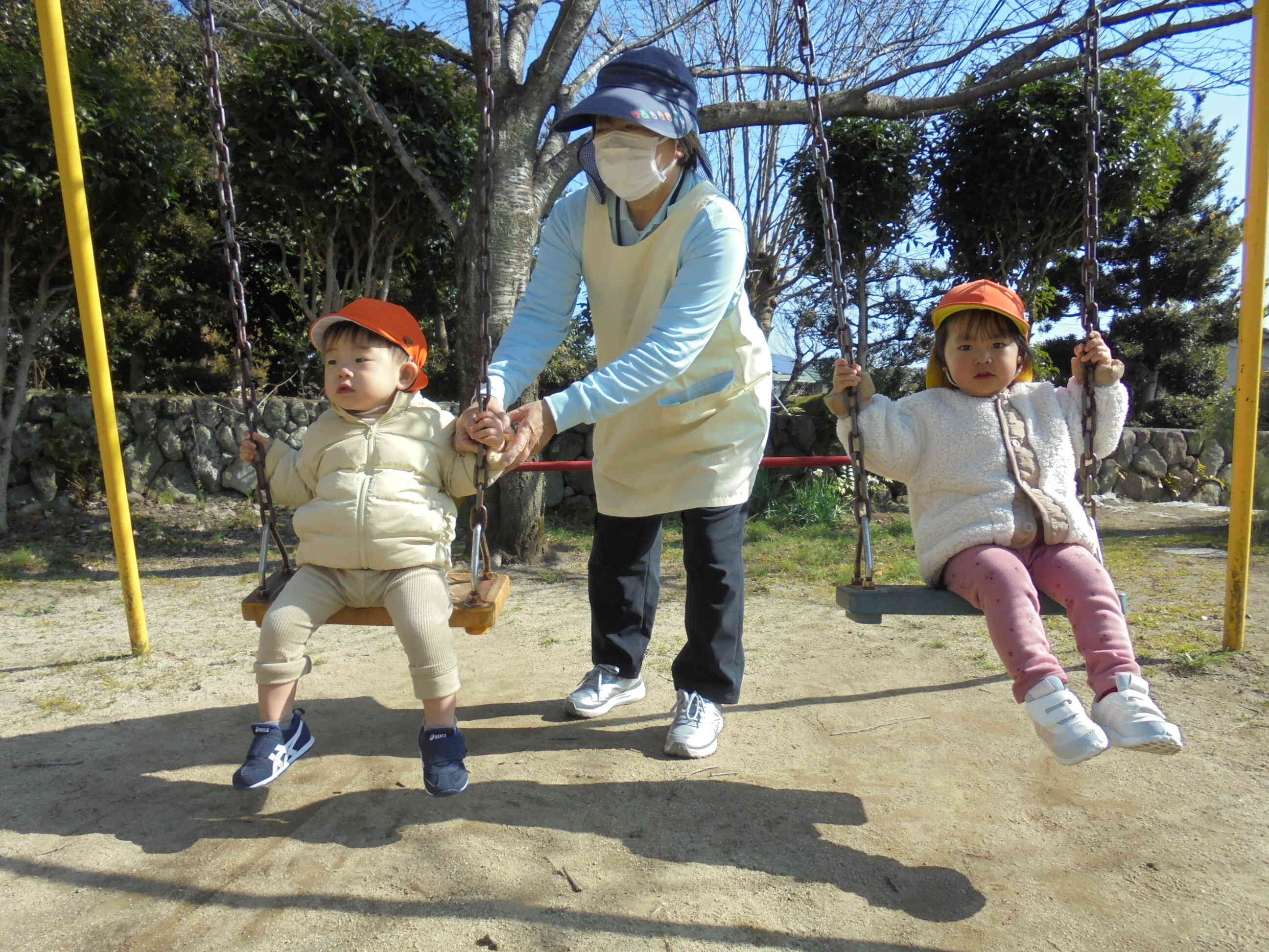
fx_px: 953
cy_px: 476
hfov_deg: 67.3
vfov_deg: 53.1
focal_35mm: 26
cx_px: 634
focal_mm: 4.6
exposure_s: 1/500
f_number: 3.5
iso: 100
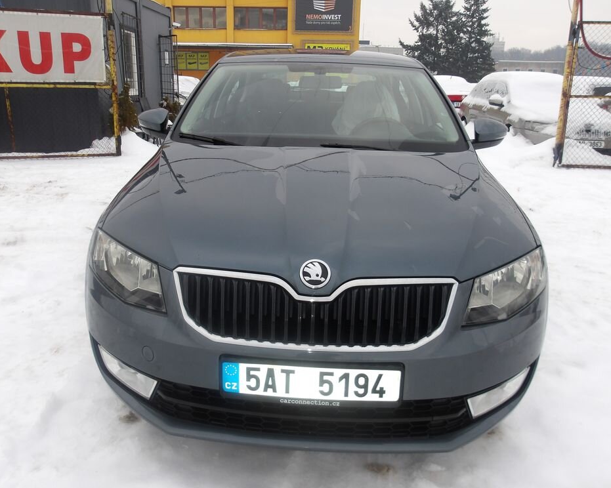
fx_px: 524
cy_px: 240
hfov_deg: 60.4
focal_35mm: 29
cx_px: 288
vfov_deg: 49.9
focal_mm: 4.9
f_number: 3
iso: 100
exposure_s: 1/404
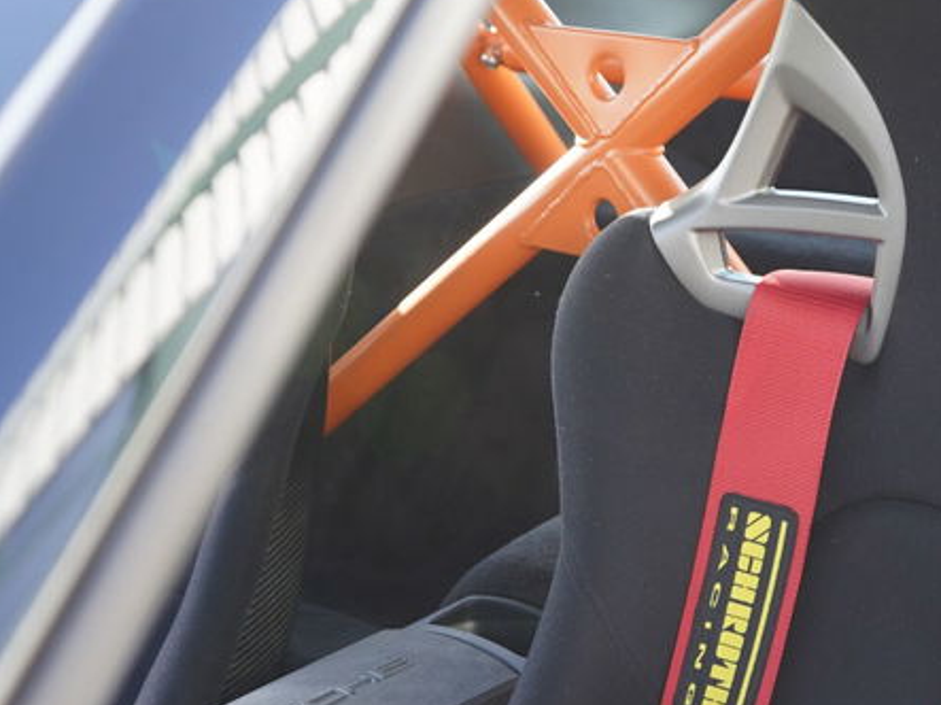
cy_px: 630
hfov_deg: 25.7
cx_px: 712
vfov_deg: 19.3
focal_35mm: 75
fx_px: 2038
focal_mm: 30
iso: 320
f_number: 4
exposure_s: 1/160
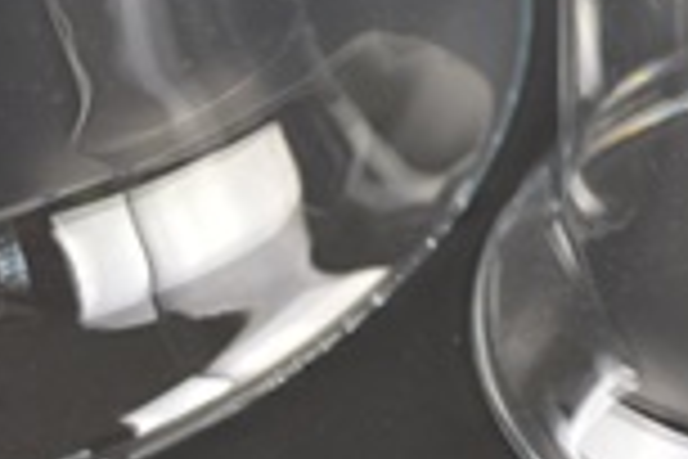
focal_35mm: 188
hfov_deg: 10.6
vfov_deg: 7.3
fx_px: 3593
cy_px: -27
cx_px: 953
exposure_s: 1/60
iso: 450
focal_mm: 32
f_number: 4.8
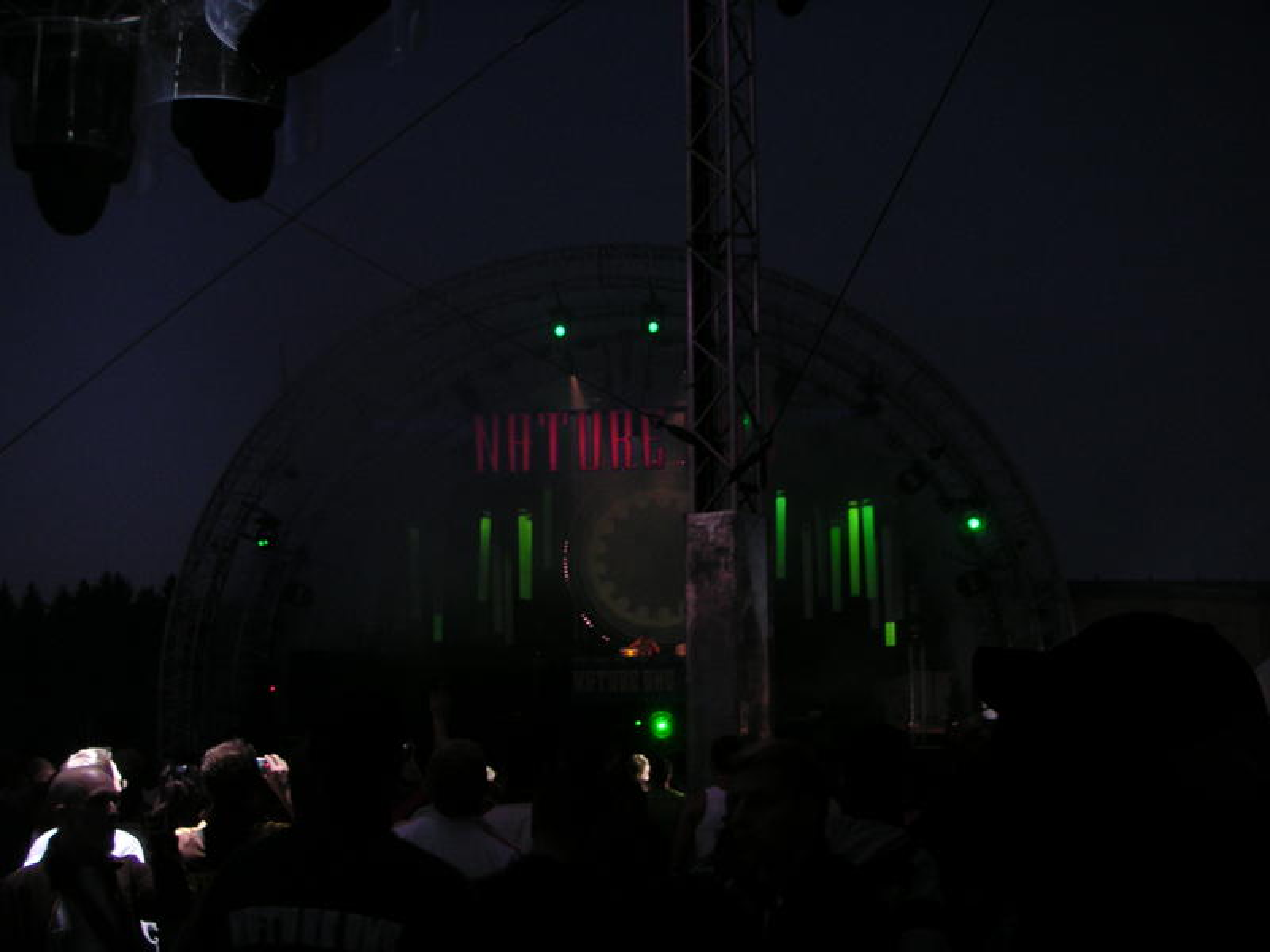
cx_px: 635
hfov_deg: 49.0
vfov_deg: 37.7
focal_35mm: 38
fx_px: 1394
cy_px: 476
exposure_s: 1/30
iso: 100
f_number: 2.8
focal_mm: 6
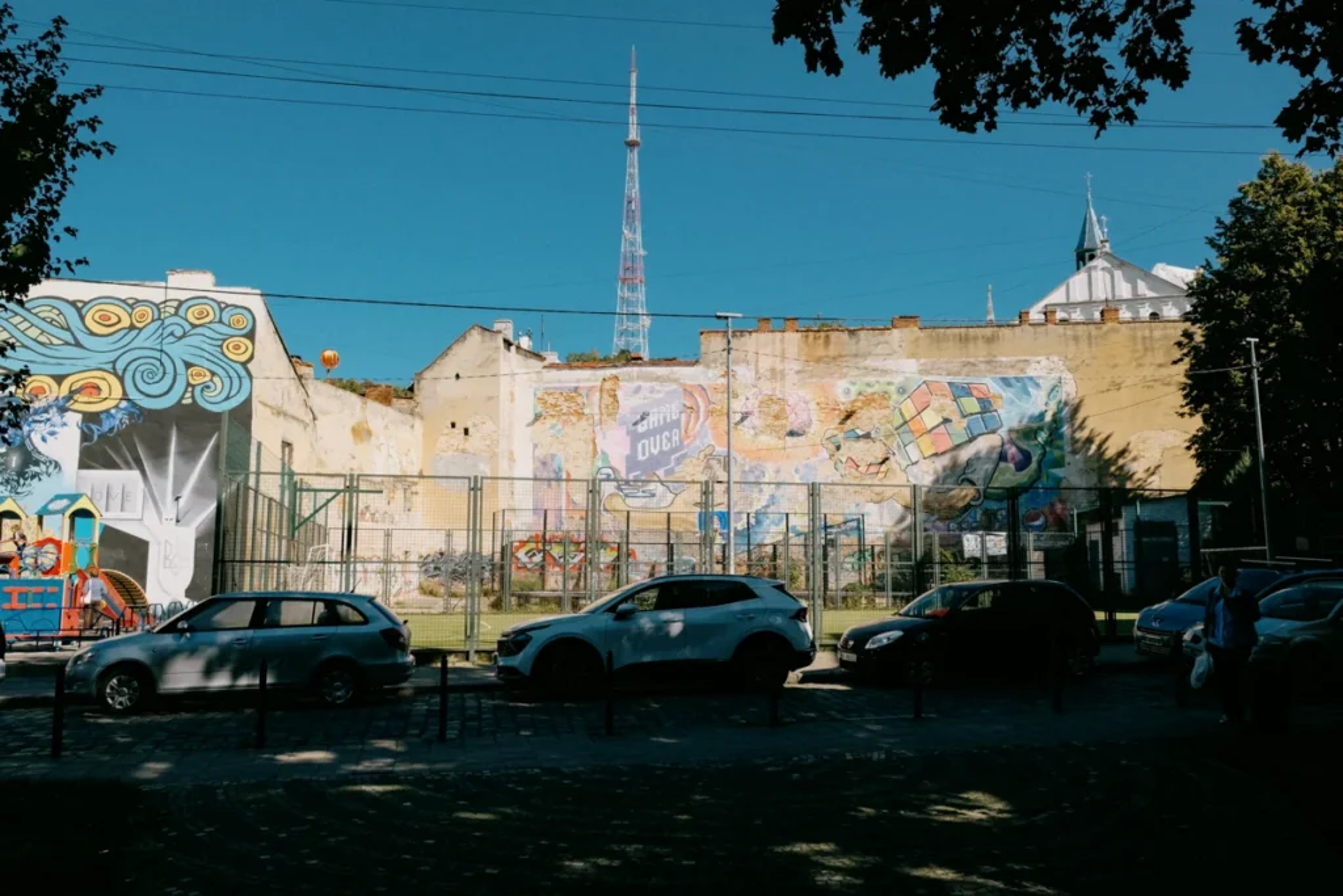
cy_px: 448
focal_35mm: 27
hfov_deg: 67.4
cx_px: 672
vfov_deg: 47.9
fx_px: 1007
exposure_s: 1/3000
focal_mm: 18
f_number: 6.4
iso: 1250
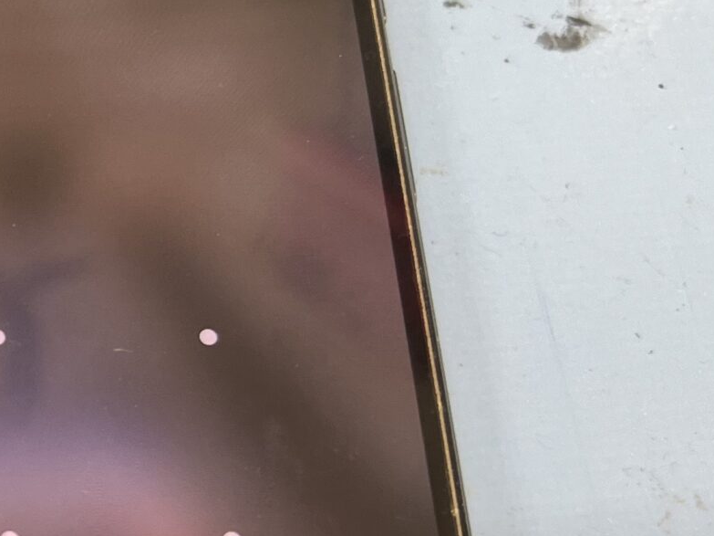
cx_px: -252
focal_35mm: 85
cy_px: 334
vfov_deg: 17.3
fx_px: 1753
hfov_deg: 20.7
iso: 125
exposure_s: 1/100
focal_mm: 5.7
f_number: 1.5
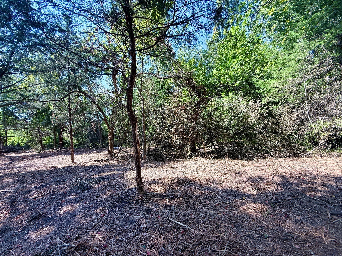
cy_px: 128
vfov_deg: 85.7
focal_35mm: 14
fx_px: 138
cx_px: 171
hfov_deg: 102.1
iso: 50
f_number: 2.2
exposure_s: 1/244
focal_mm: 2.22
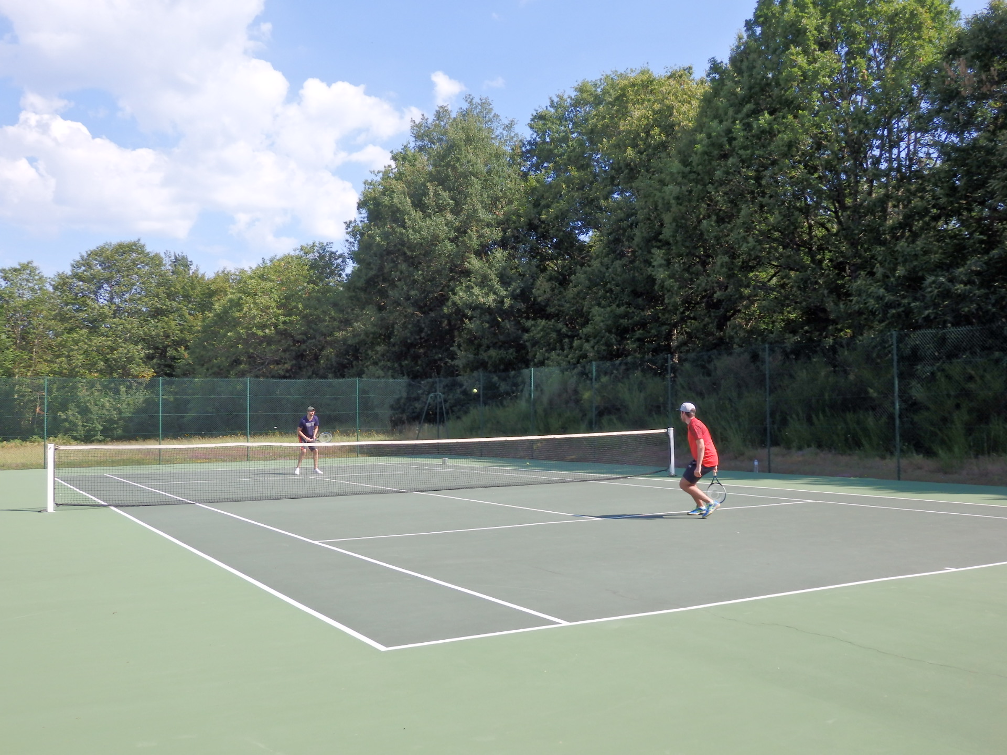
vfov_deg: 42.9
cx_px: 504
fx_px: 960
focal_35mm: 33
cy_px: 378
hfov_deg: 55.4
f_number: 3.4
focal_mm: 6
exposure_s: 1/800
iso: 100
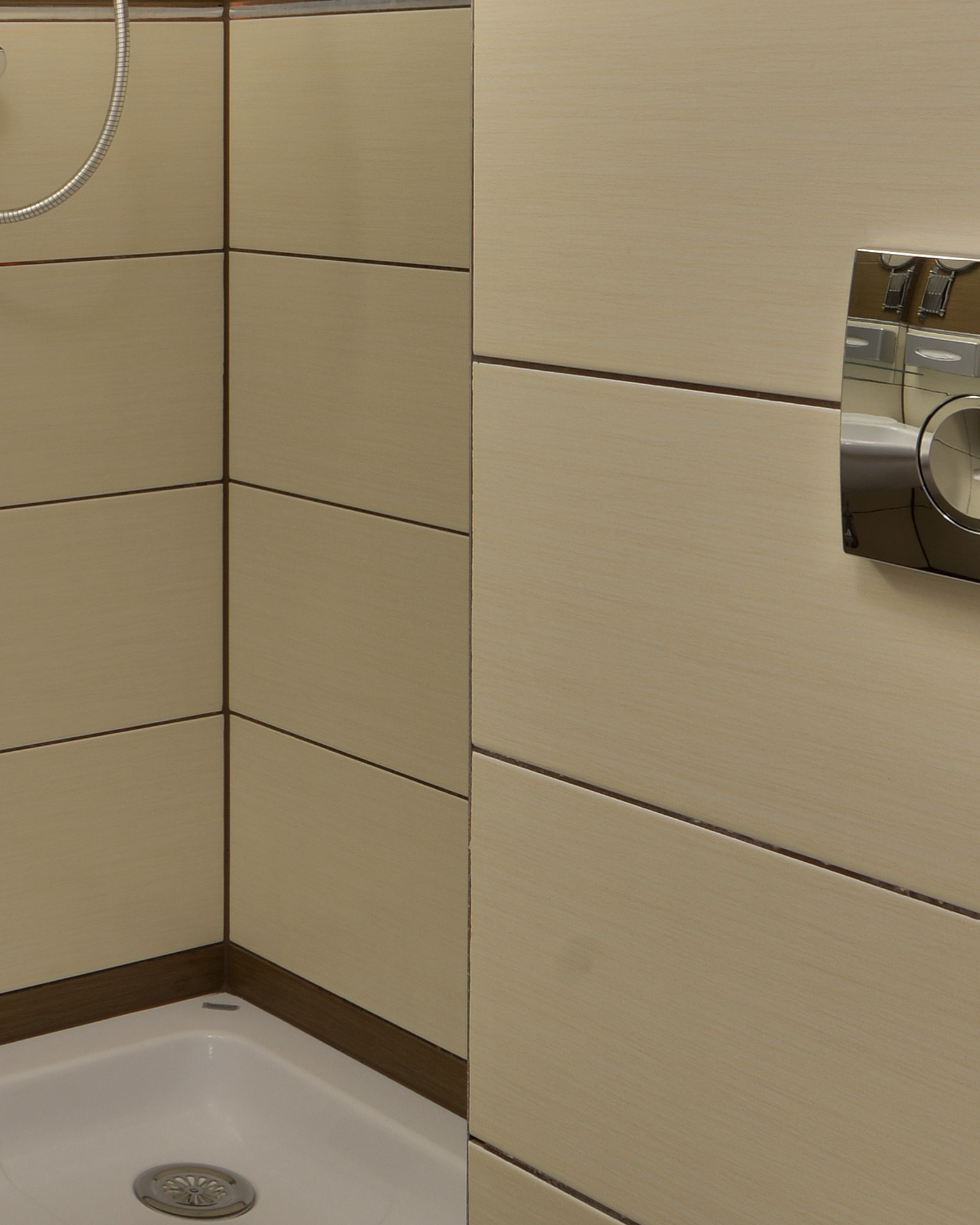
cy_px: 485
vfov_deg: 30.9
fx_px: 2212
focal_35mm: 61
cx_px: -137
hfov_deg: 23.2
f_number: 9
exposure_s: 1
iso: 100
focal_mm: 17
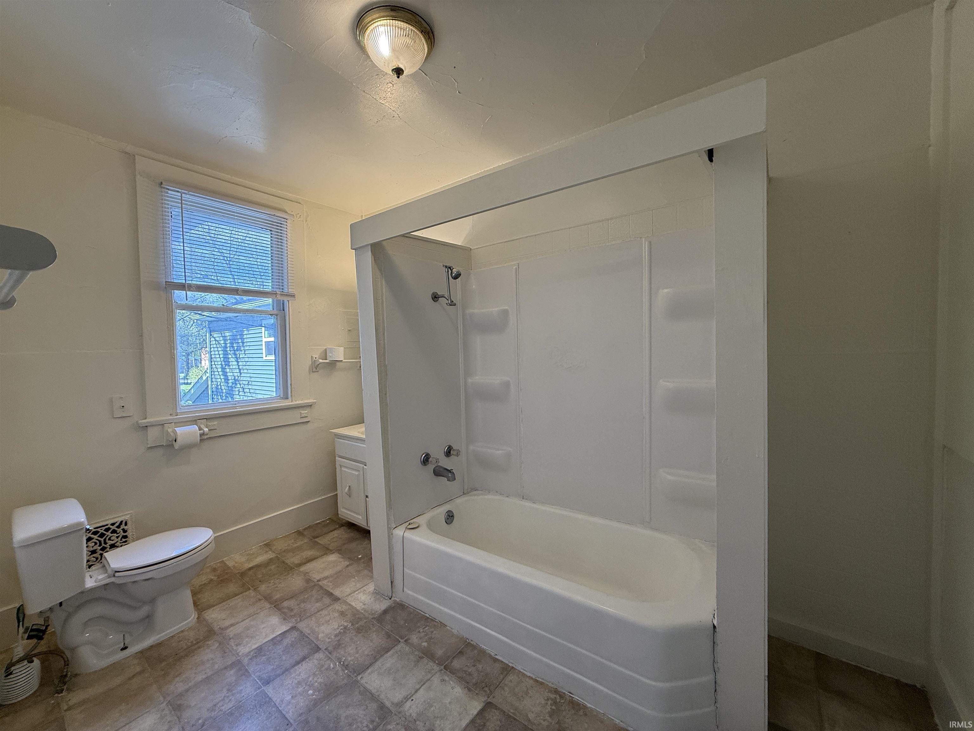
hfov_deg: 102.1
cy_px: 366
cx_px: 487
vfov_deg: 85.7
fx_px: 394
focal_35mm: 14
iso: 125
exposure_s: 1/120
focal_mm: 2.22
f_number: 2.2
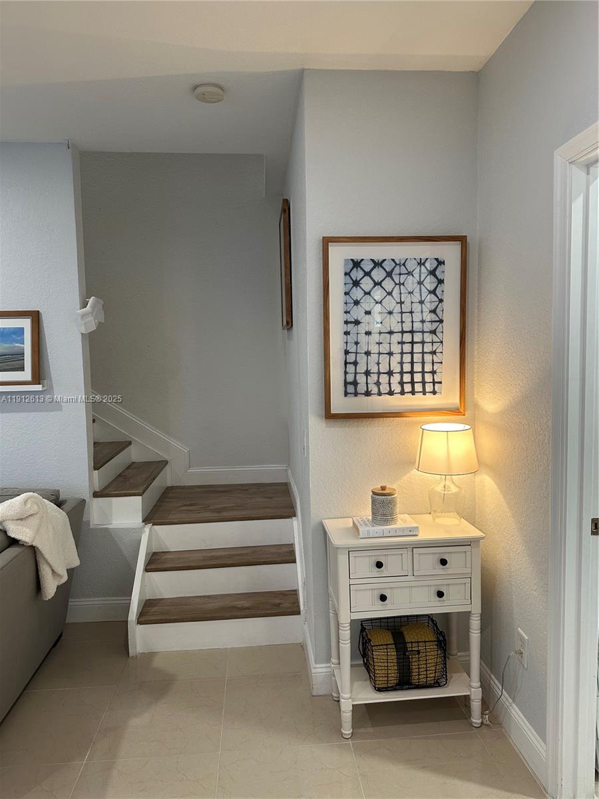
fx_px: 554
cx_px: 300
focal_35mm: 24
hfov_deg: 56.8
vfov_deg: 71.6
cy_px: 400
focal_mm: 6.86
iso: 160
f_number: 1.78
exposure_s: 1/60
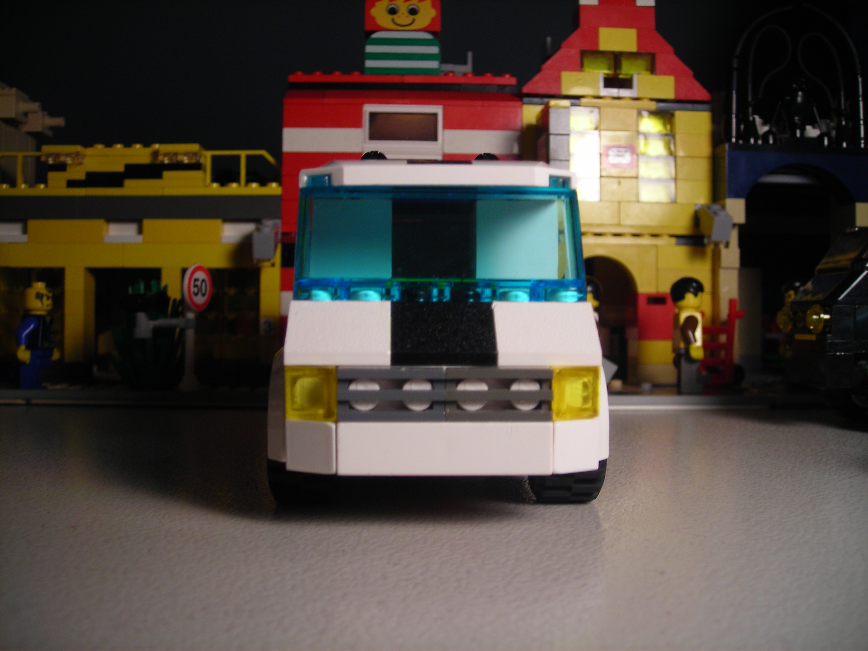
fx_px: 953
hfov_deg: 49.0
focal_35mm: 38
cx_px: 434
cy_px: 326
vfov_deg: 37.7
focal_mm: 6.3
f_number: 3.2
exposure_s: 1/34.7
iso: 50
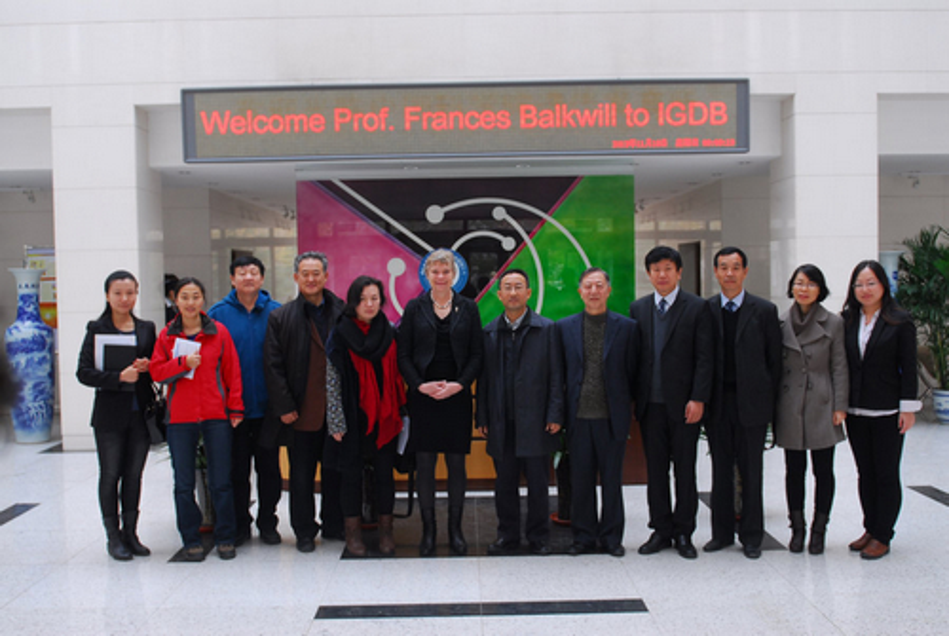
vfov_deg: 37.0
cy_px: 318
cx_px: 474
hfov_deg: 53.1
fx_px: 950
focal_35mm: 36
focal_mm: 24
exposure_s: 1/80
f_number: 2.8
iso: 200
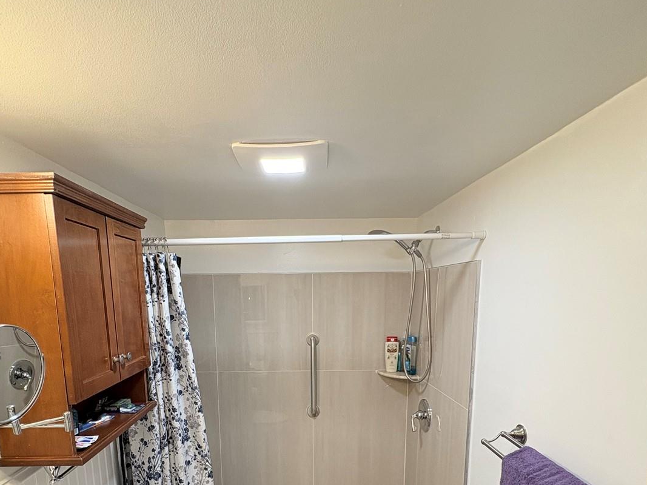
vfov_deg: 60.4
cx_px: 297
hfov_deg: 78.8
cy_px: 356
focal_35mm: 21
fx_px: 392
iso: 125
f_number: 2.2
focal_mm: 2.22
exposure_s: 1/60
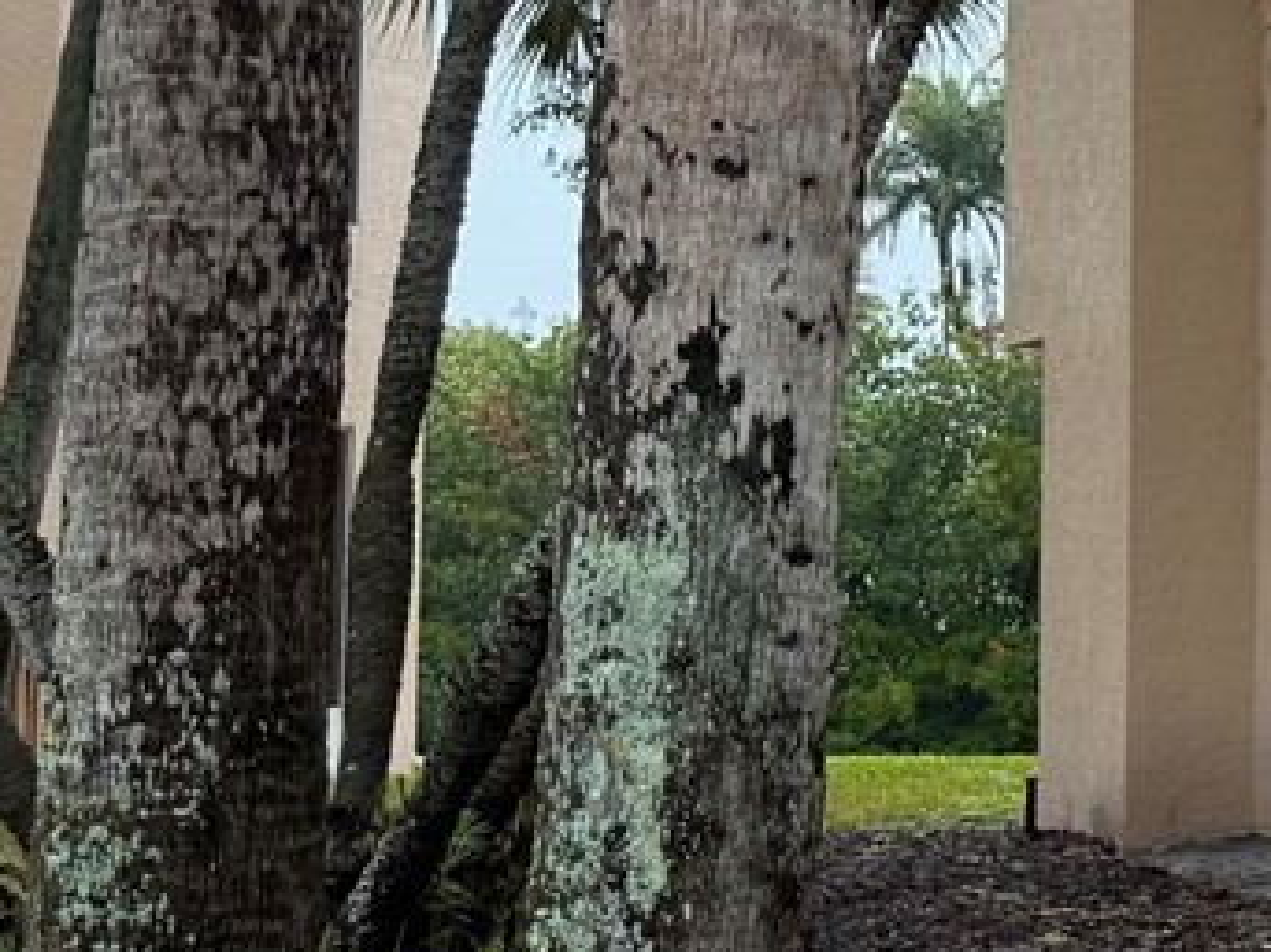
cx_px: 2664
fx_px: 4111
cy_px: -59
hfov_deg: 14.2
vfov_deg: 13.0
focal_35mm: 112
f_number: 1.78
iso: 100
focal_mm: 6.76
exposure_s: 1/1005
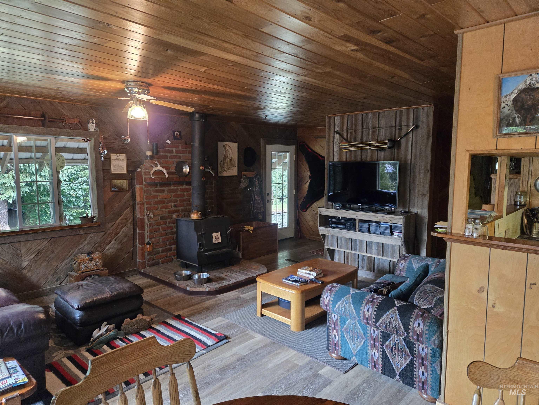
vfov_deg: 58.9
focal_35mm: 23
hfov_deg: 73.9
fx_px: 358
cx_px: 270
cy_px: 202
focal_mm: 5.4
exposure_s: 1/120
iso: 1000
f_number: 1.8
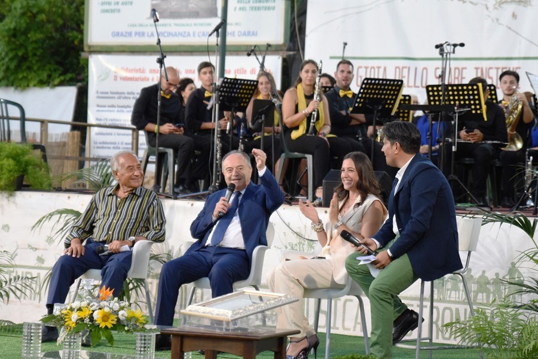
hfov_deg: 19.5
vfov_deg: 13.0
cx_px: 269
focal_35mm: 105
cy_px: 180
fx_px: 1569
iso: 800
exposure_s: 1/125
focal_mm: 70
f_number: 2.8
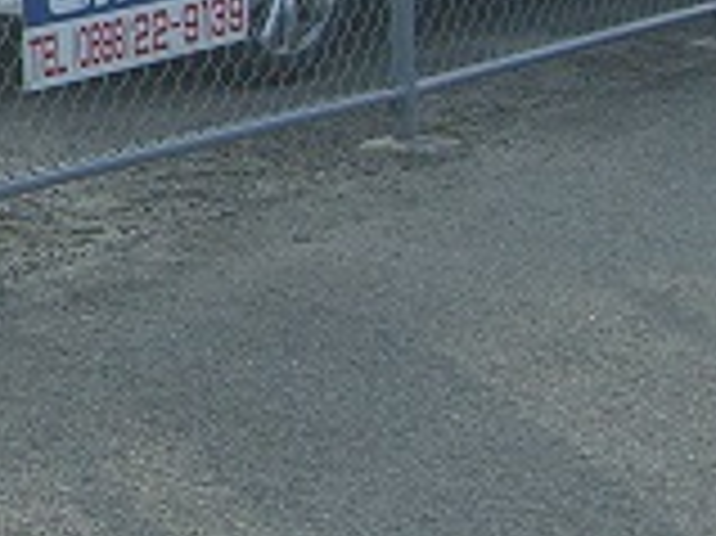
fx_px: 3803
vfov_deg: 7.9
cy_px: -194
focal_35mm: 184
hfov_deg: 10.0
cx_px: -702
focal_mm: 6.2
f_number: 4.3
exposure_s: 1/250
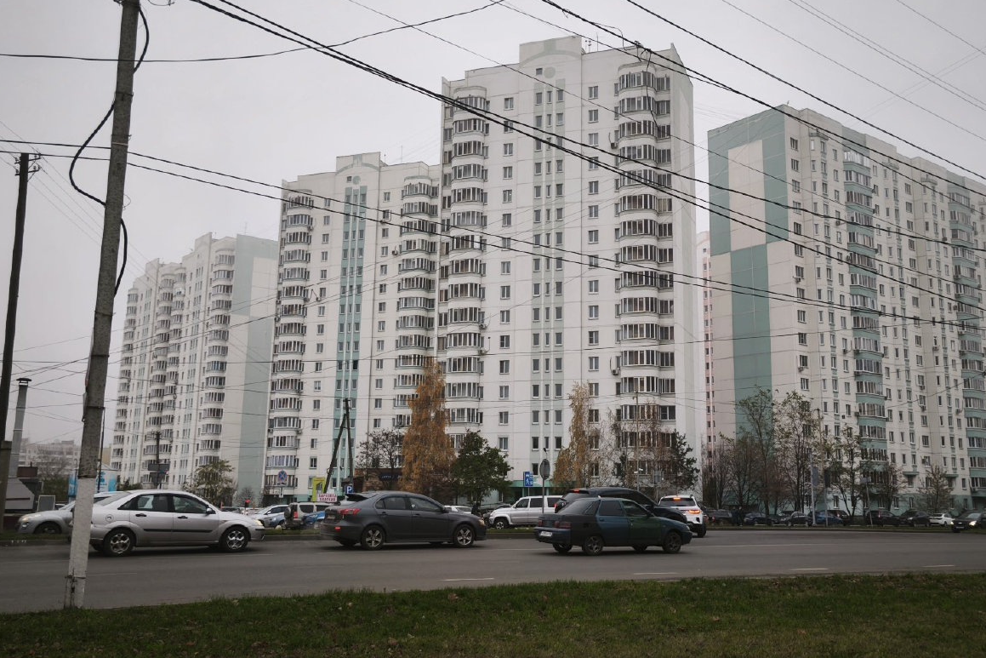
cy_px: 284
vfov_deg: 37.8
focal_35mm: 35
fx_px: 959
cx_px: 547
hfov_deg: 54.3
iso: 80
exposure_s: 1/364
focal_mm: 5.35
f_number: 1.7
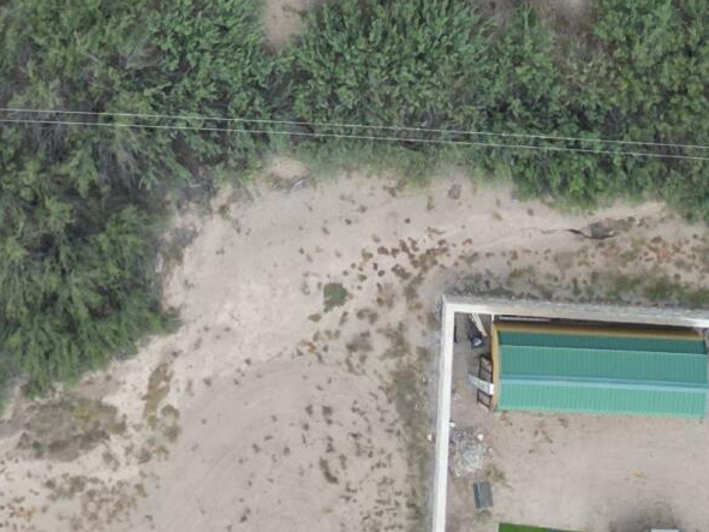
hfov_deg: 16.0
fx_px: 2500
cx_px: 161
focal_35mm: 122
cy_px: -440
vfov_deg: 11.3
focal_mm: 6.72
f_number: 1.7
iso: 100
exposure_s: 1/1000
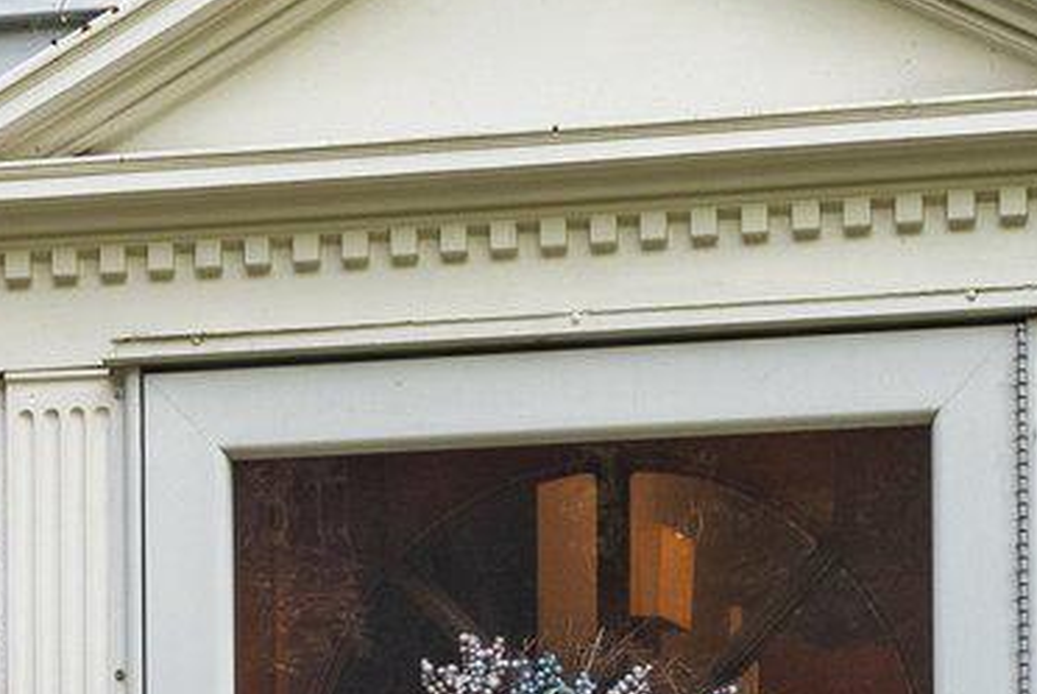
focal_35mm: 176
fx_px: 5076
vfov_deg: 7.5
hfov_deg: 11.7
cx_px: 563
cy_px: 1336
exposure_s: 1/30
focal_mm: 32
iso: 800
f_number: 11
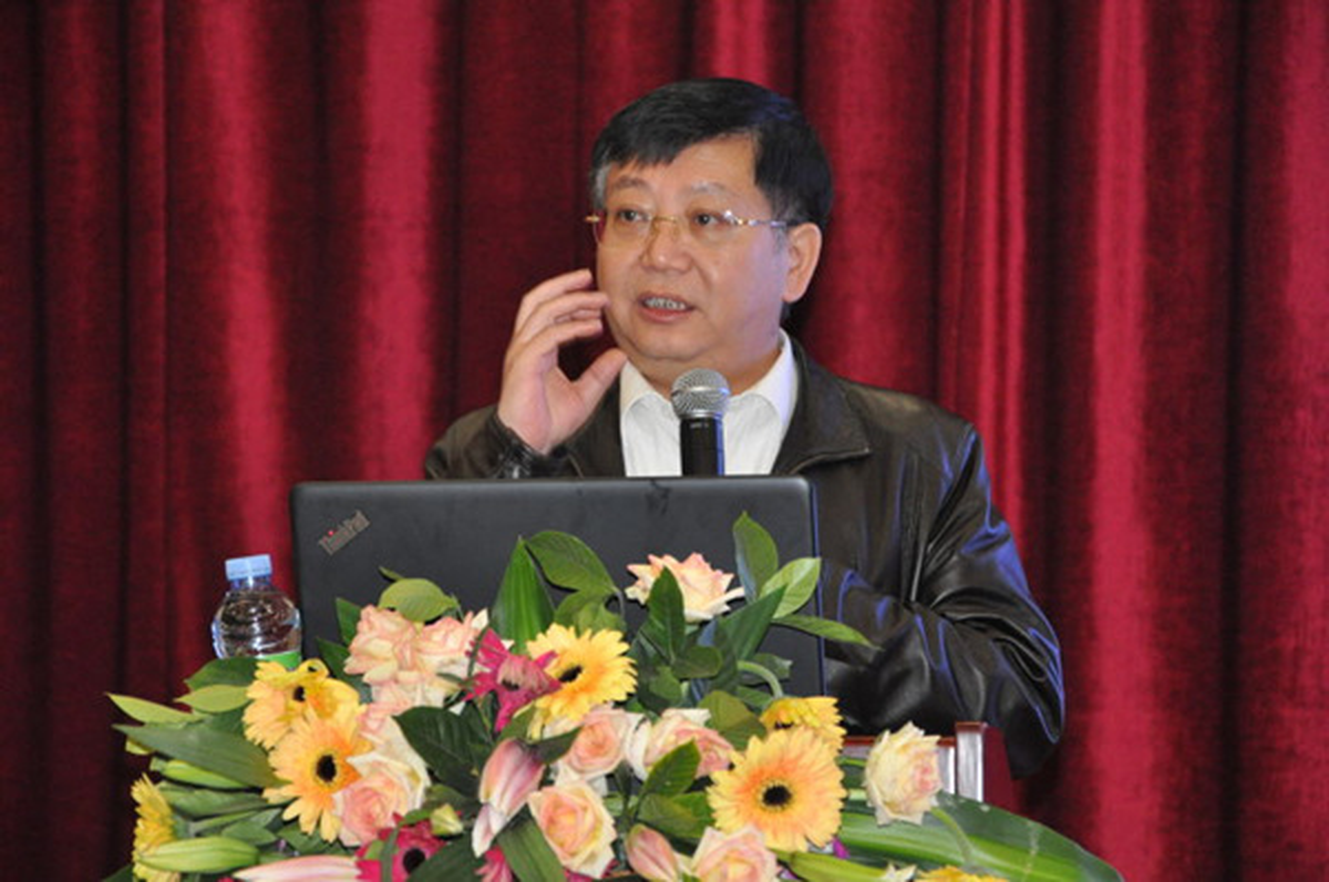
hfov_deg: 17.1
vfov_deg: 11.4
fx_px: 4423
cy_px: 441
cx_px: 664
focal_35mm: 120
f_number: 5.3
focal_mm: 80
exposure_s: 1/60
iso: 1600
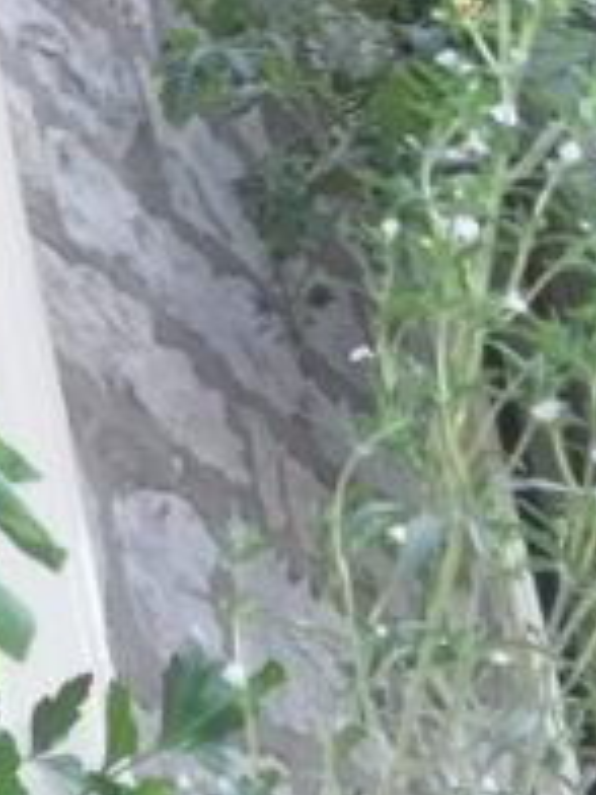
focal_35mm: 118
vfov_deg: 16.5
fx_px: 2709
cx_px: -458
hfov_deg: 11.7
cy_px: 704
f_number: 3.3
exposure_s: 1/30
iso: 64
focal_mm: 5.9
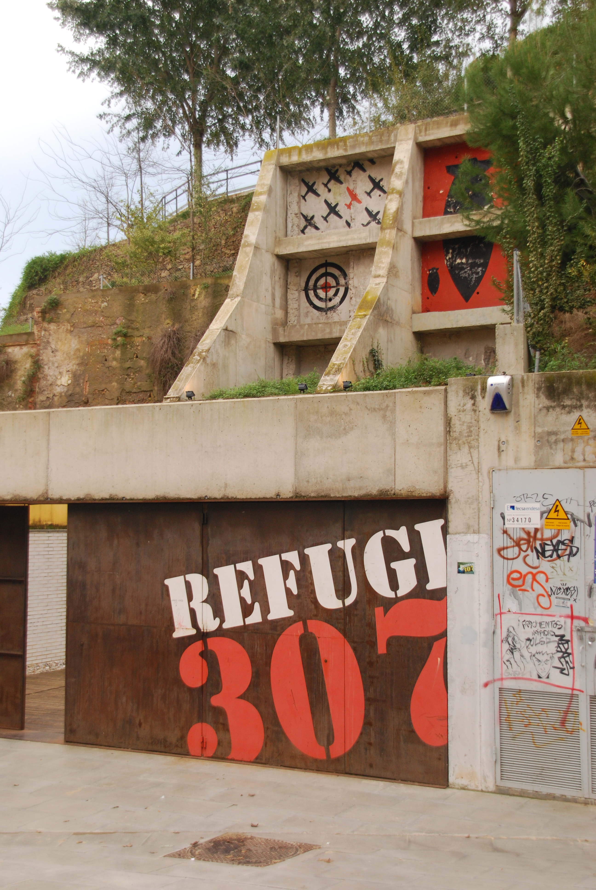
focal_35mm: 48
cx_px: 298
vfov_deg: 41.1
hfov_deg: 28.2
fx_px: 1189
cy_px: 445
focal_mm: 32
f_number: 6.3
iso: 400
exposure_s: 1/160
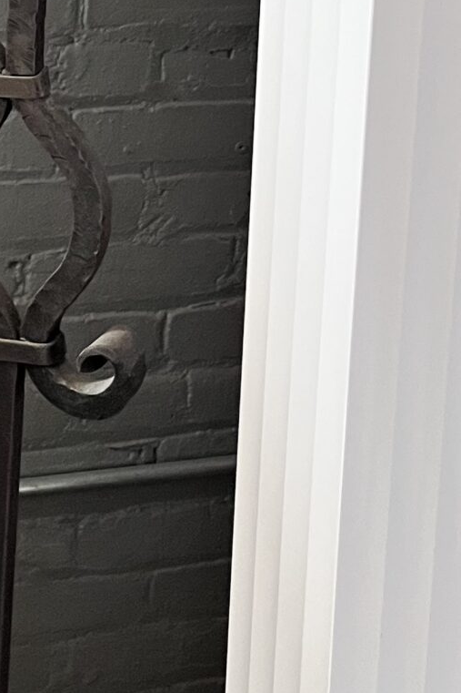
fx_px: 1749
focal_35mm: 91
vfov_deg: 20.8
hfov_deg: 14.3
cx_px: -179
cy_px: -144
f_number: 1.6
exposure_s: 1/98
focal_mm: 5.1
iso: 125
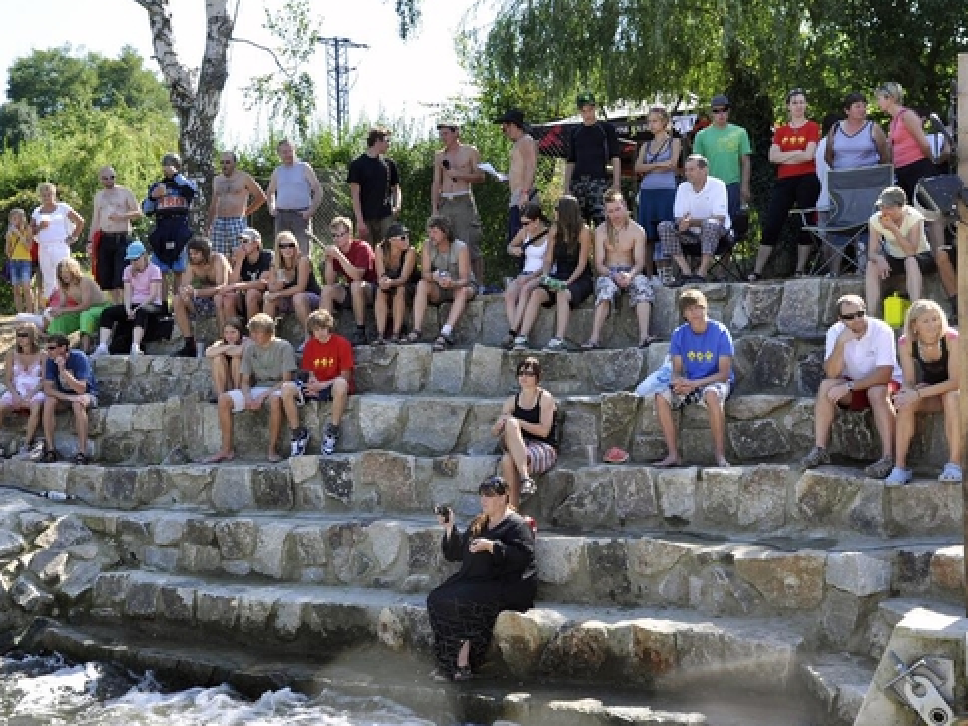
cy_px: 327
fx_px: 1315
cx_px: 359
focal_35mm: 47
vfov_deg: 30.9
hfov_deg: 40.1
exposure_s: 1/250
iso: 200
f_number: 6.3
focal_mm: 24
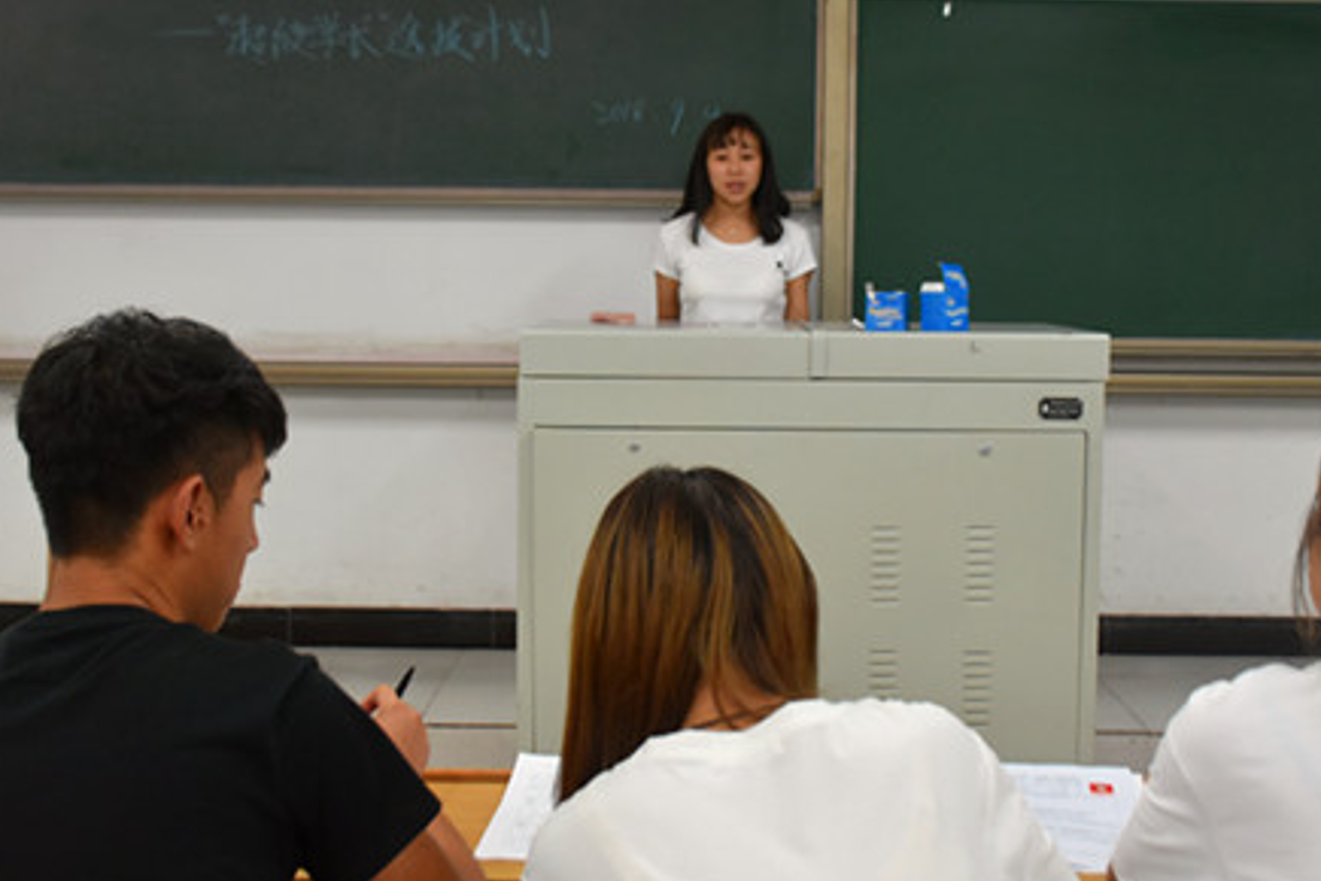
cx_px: 708
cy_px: 404
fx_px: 1862
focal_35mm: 51
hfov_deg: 39.0
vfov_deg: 26.6
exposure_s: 1/60
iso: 1000
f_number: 3.8
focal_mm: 23
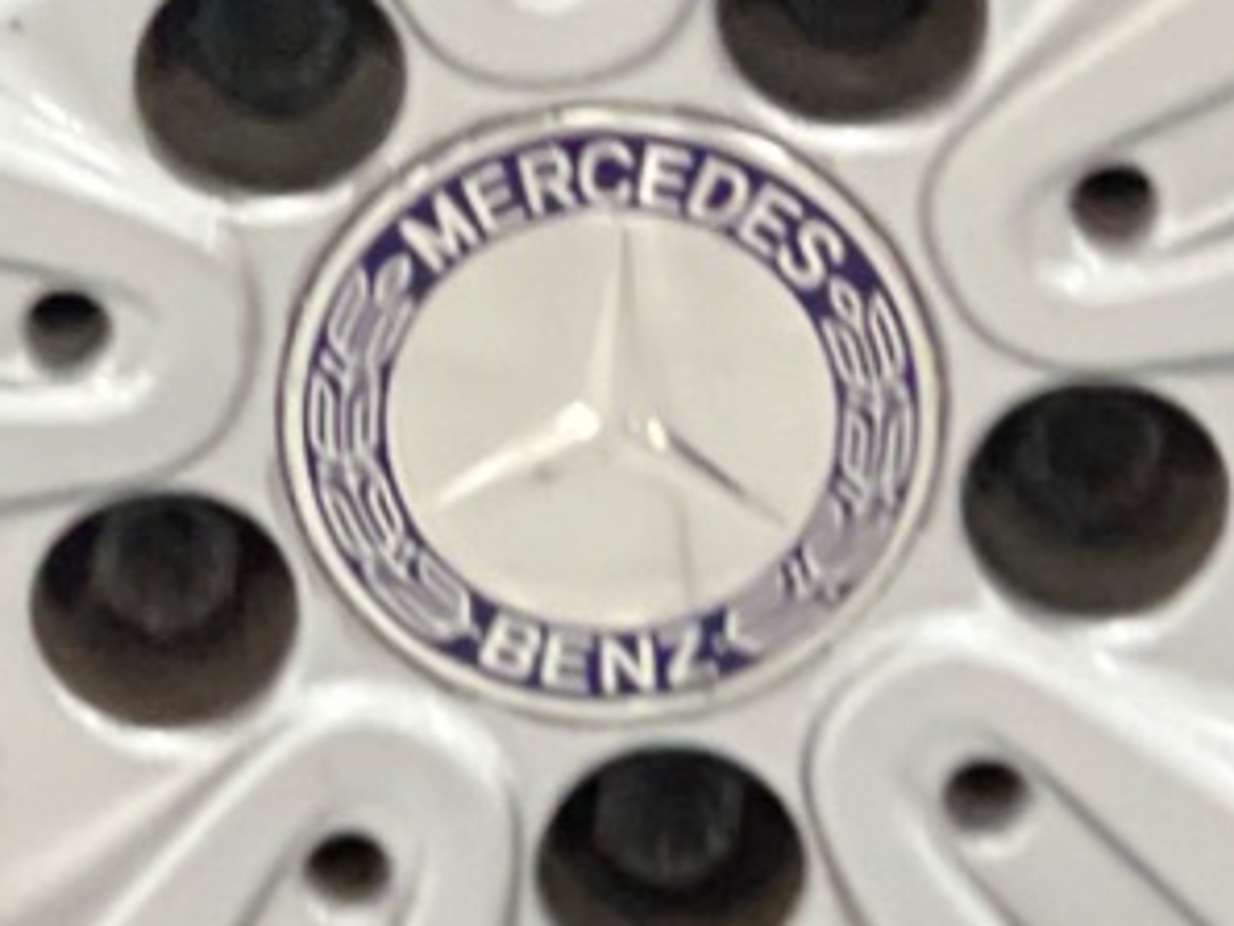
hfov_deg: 4.0
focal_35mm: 498
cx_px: 806
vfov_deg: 3.0
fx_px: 17760
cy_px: 137
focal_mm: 9
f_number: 2.8
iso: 400
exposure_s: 1/30
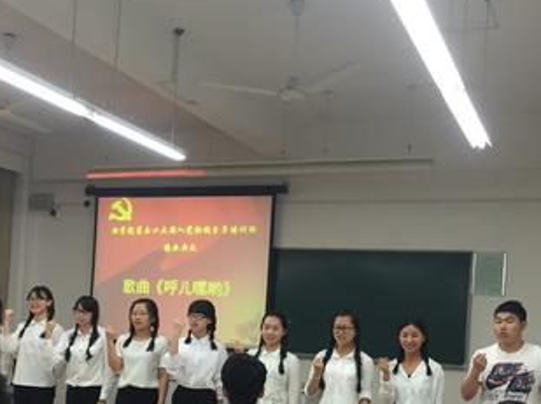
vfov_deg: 30.2
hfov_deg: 40.5
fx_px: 734
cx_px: 280
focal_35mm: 47
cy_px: 316
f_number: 2.2
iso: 125
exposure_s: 1/33
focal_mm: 4.15
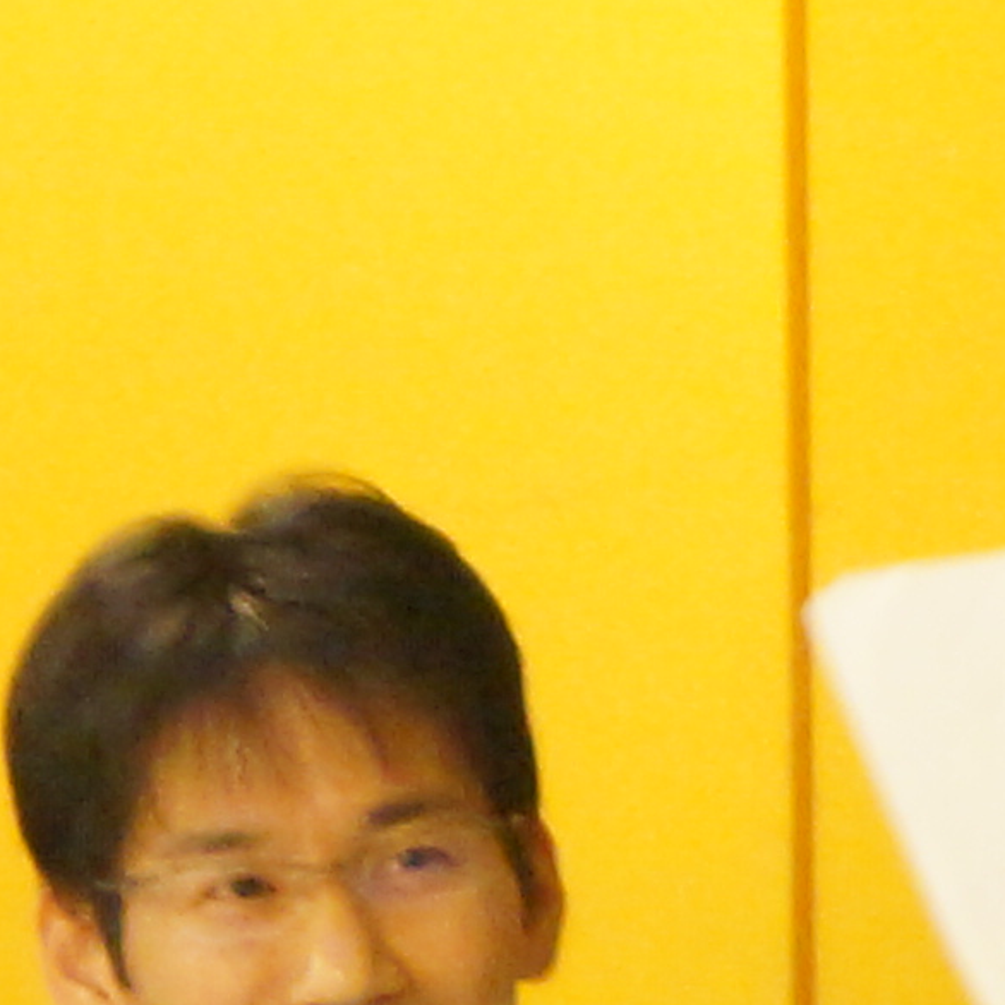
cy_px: 1365
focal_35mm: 588
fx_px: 19300
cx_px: 3576
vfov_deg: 3.0
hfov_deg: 2.9
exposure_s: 1/13
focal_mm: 55
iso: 3200
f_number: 5.6
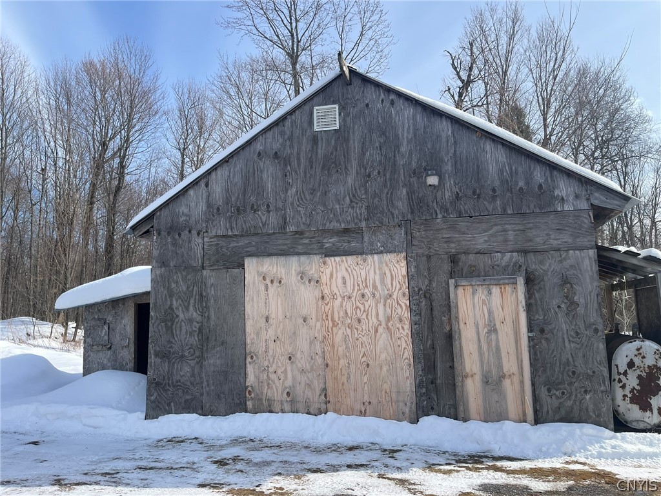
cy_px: 248
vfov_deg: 53.1
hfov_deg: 67.3
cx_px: 330
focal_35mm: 26
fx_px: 496
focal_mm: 5.1
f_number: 1.6
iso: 50
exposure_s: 1/2825
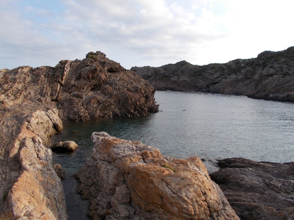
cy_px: 112
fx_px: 229
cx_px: 147
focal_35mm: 27
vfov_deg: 51.3
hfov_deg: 65.3
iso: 80
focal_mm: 4.6
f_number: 3.2
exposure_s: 1/500
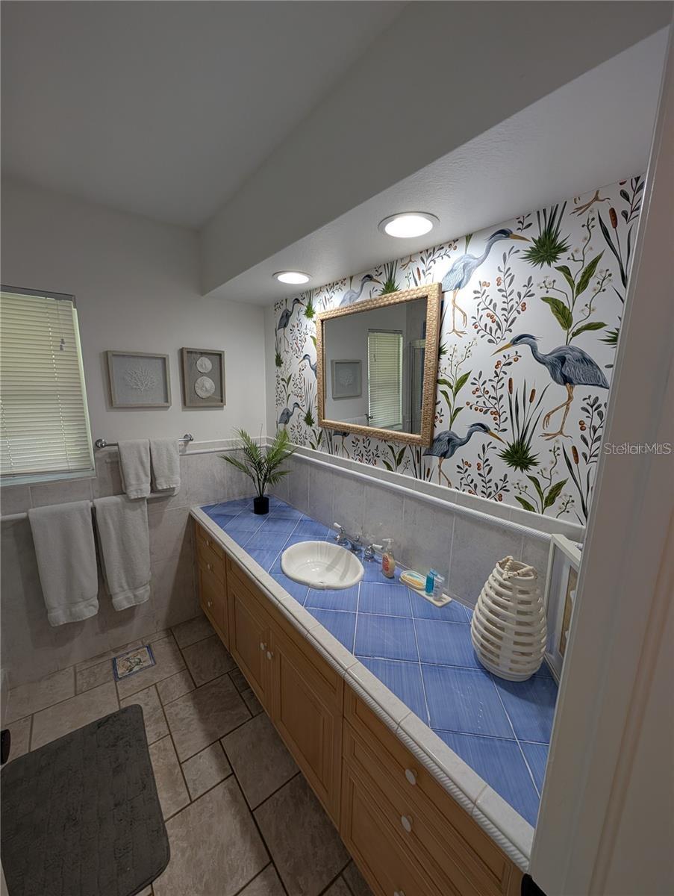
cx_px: 337
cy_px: 448
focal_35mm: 12
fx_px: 311
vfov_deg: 110.5
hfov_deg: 94.6
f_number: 1.7
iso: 114
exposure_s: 1/120
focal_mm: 2.02
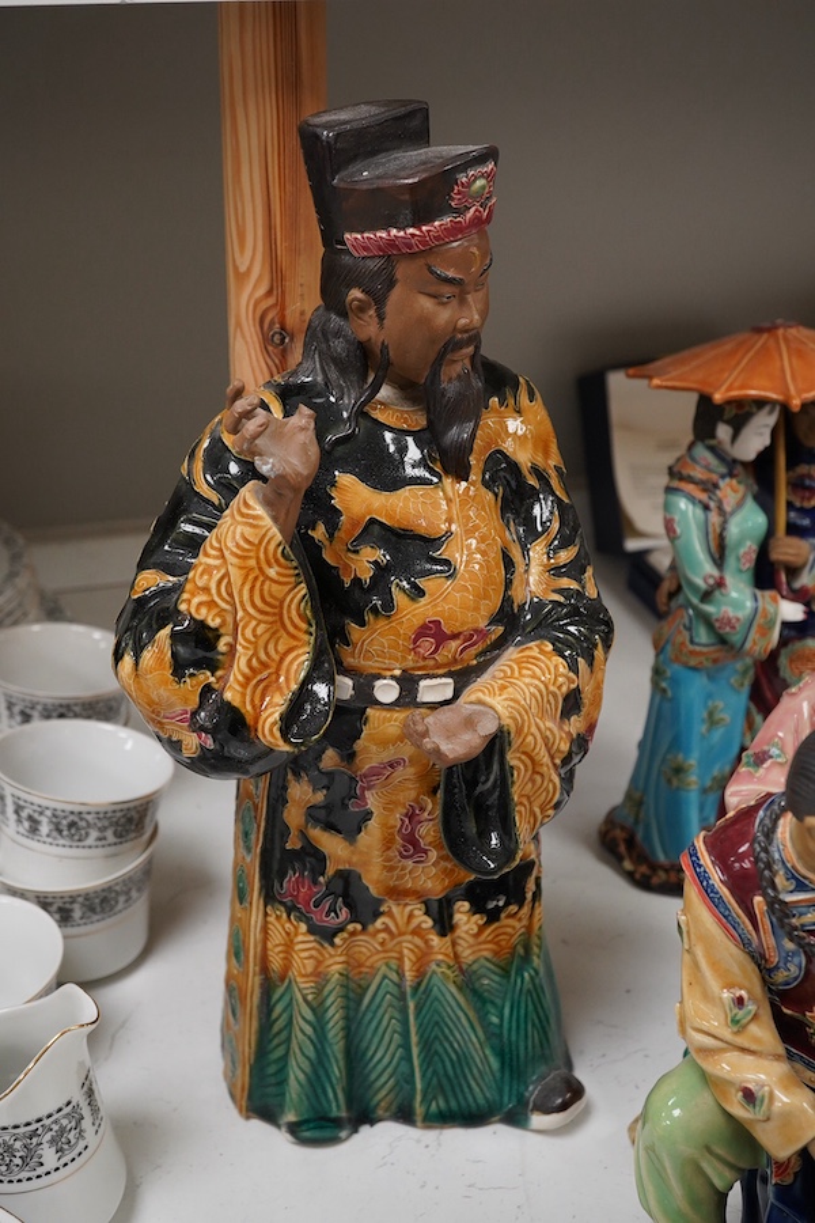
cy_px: 612
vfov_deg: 43.6
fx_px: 1528
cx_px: 408
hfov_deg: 29.9
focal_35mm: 45
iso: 1250
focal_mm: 30
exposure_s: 1/125
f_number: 8
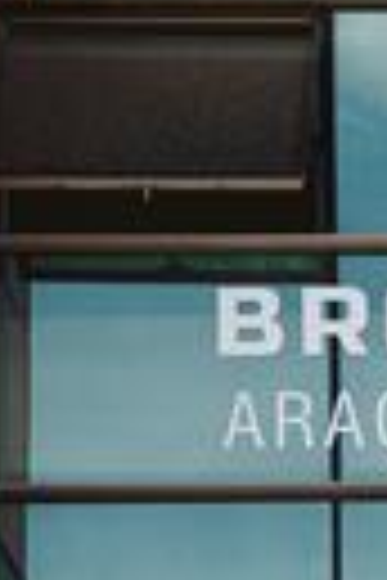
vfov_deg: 8.4
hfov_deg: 5.8
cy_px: 1277
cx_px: 896
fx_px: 3708
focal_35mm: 230
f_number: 4.5
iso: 200
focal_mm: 45
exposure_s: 1/800
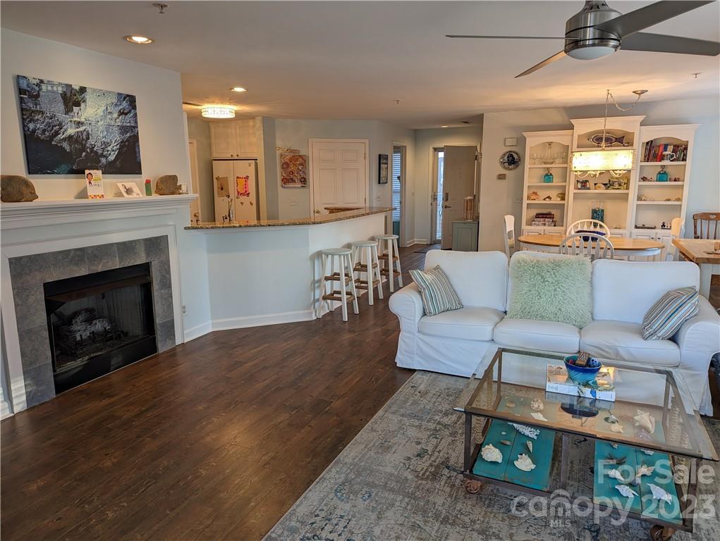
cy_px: 270
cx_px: 360
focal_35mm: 24
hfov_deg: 71.5
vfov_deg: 56.9
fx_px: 500
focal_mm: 6.81
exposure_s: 1/40
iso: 57
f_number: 1.85
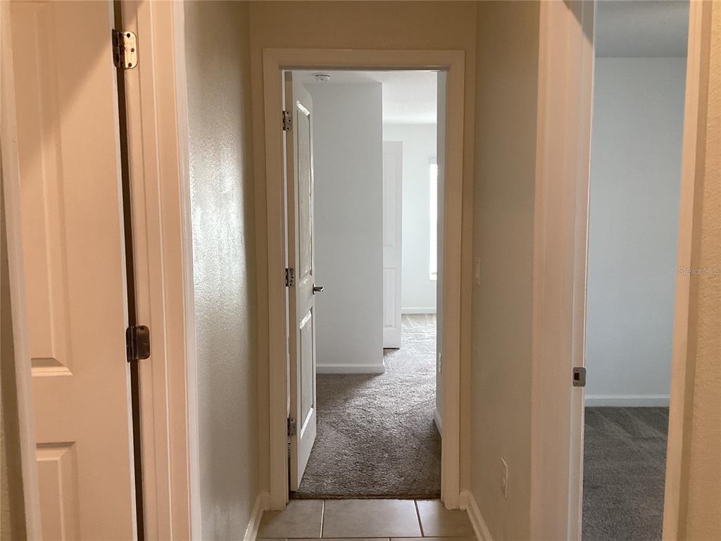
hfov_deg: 58.4
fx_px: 646
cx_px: 360
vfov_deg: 45.4
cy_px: 270
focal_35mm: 31
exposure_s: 1/60
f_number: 2.4
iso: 100
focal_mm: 3.3
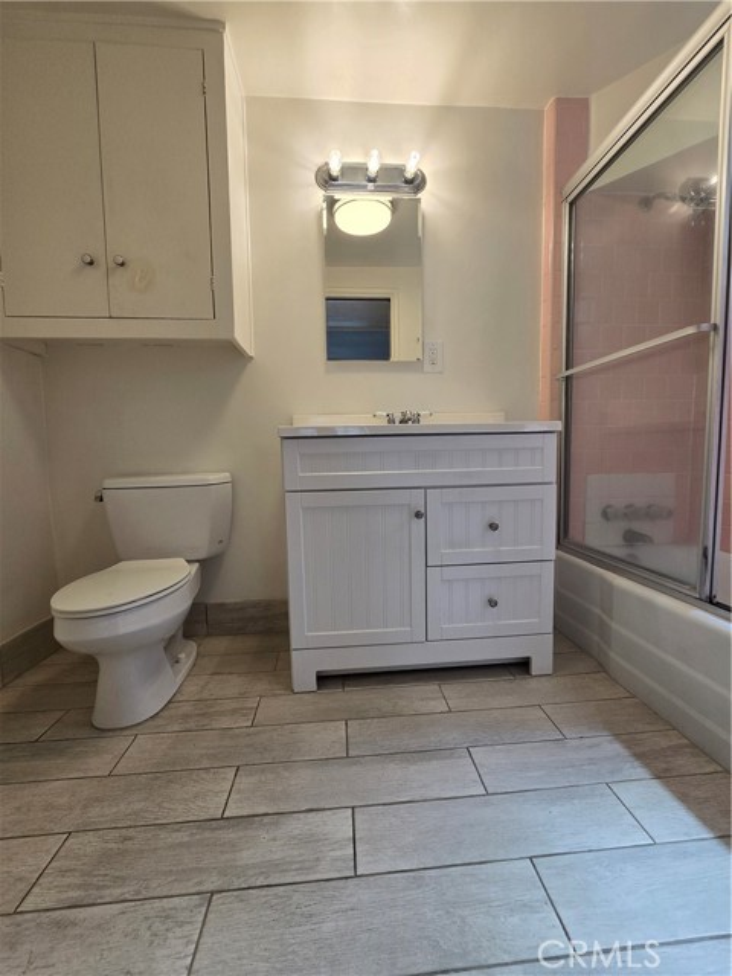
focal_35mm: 13
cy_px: 488
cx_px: 366
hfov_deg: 89.9
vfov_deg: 106.2
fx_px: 367
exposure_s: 1/120
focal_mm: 2.2
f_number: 2.2
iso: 64
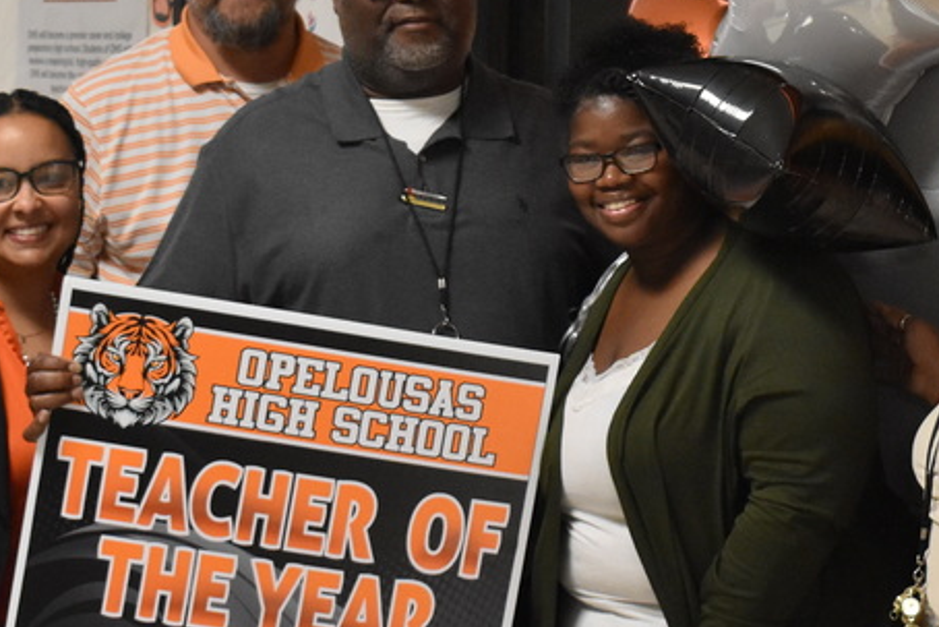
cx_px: 668
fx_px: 3000
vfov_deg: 11.9
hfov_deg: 17.7
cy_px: 179
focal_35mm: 115
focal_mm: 34
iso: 3200
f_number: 4.5
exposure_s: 1/125
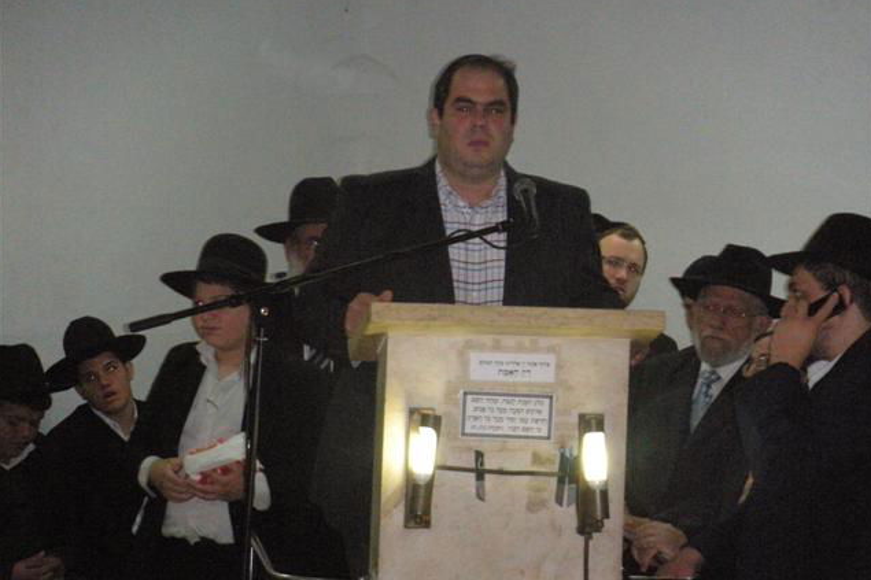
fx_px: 2612
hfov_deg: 18.9
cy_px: 295
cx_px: 438
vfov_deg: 12.7
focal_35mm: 108
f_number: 4.8
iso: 753
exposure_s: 1/60
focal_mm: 17.1
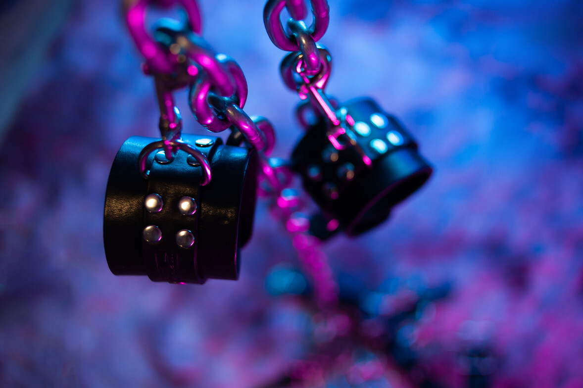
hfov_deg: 54.5
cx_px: 292
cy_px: 194
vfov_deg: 37.8
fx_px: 566
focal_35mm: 35
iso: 800
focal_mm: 35
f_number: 2.5
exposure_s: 1/200
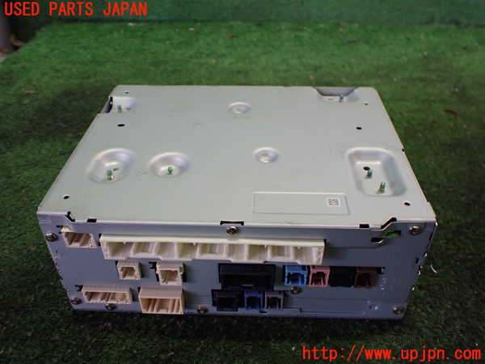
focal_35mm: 30
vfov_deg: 46.8
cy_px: 182
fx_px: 420
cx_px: 242
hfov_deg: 60.0
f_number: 2.3
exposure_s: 1/100
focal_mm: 5.4
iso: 800
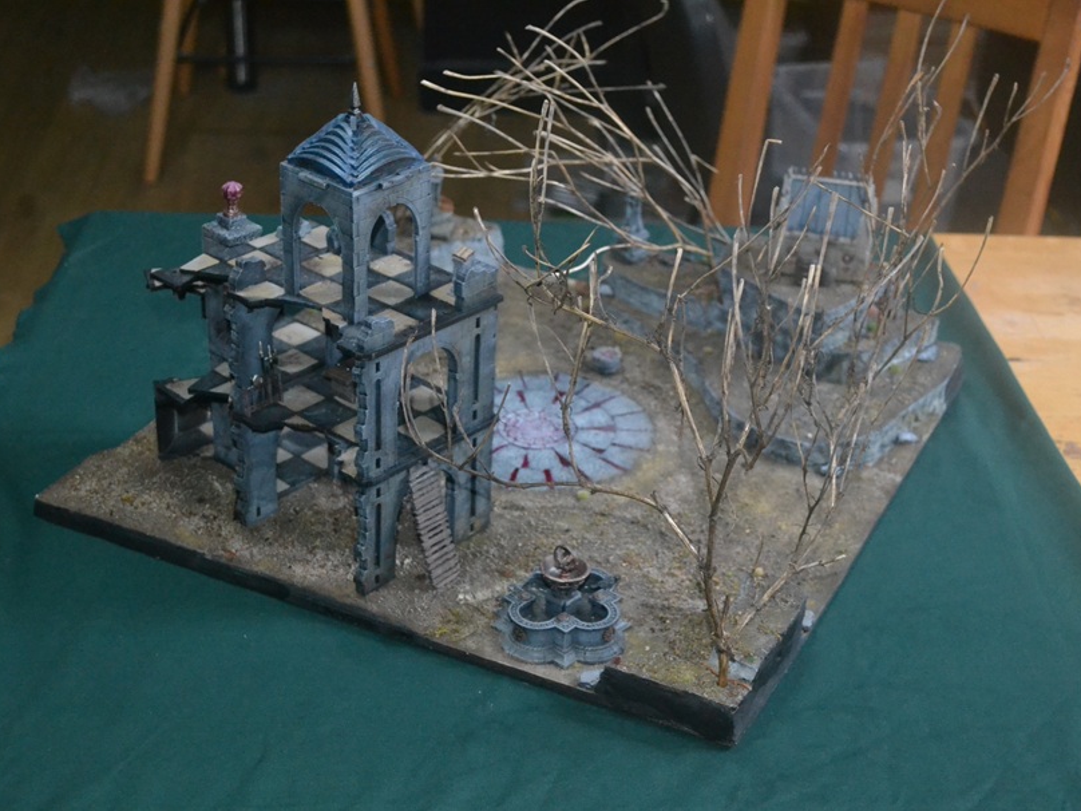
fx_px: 1797
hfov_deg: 33.5
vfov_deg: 25.4
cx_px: 518
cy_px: 410
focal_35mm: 58
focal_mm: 35
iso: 3200
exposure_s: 1/60
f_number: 5
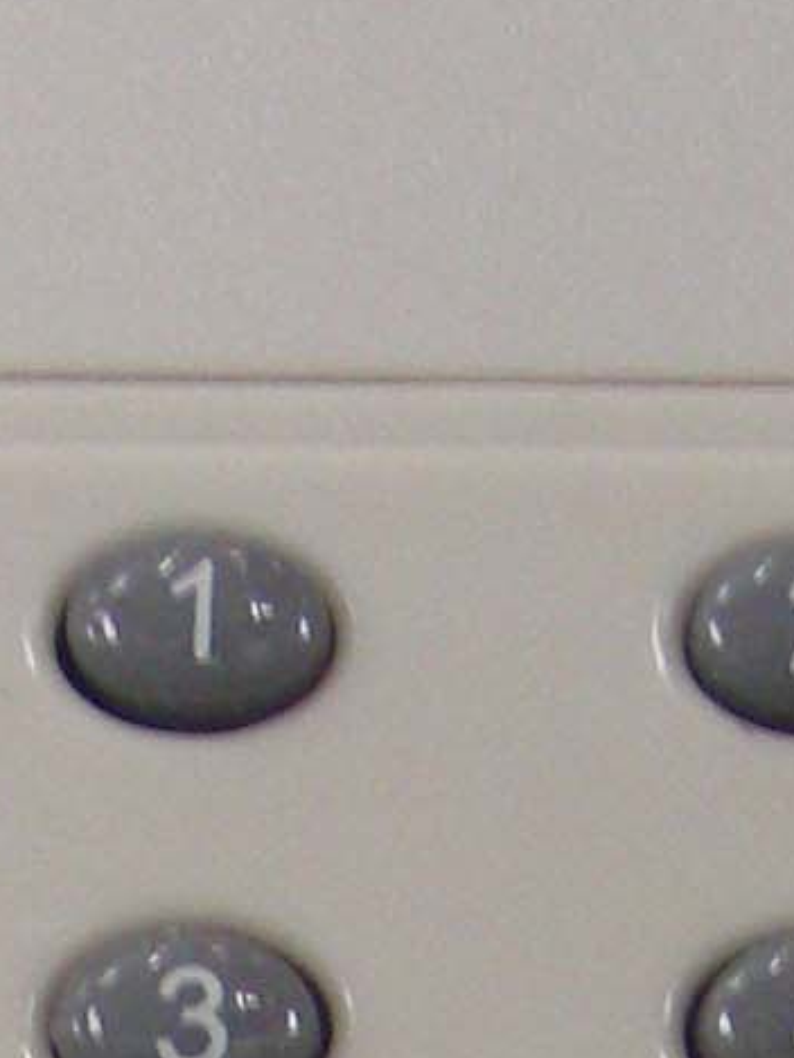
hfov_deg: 6.5
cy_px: 2186
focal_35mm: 228
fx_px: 6970
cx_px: 411
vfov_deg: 8.2
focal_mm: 6.3
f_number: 3.5
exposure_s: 1/9.1
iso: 200
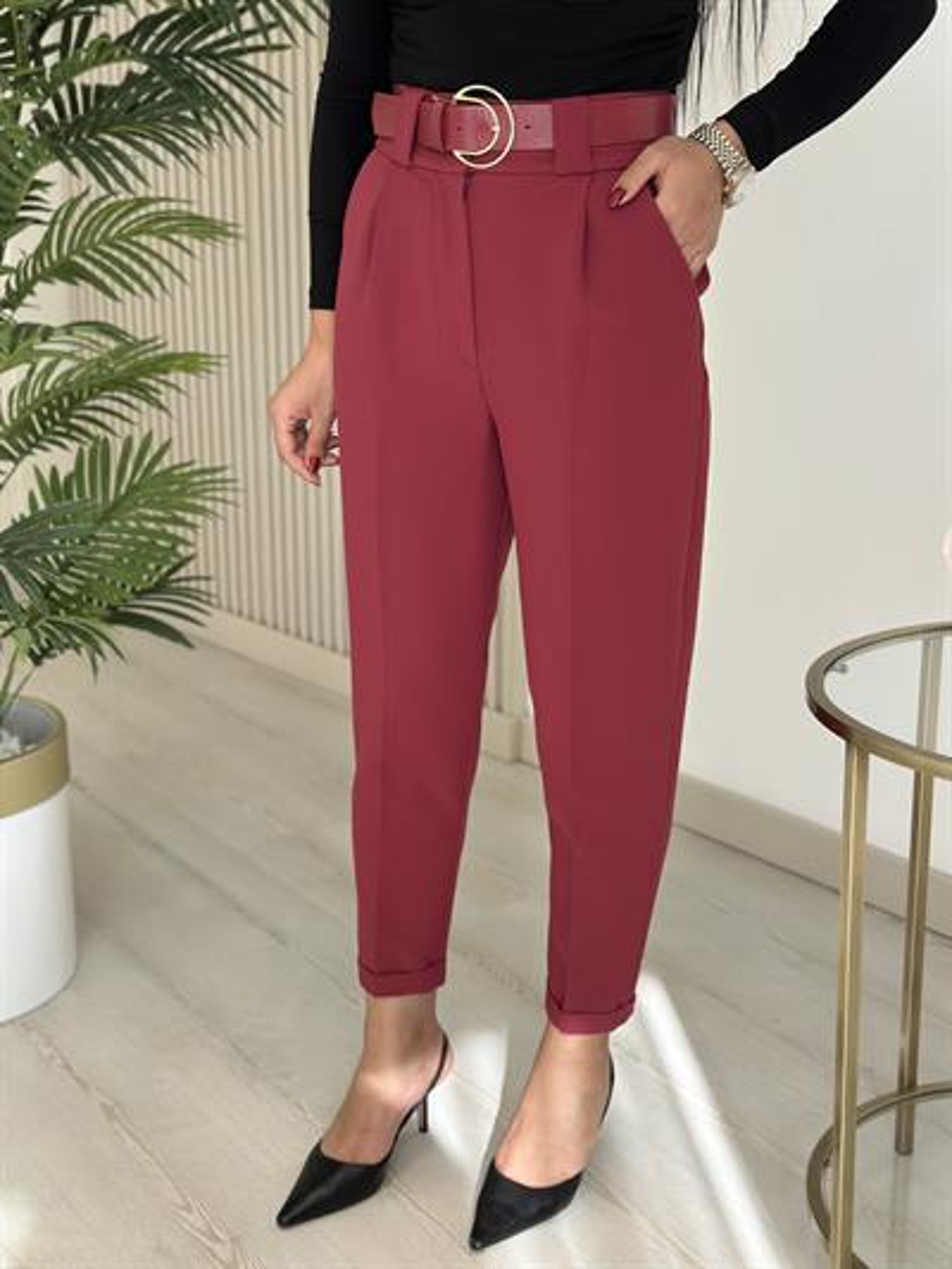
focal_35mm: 48
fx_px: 1759
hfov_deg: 30.3
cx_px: 476
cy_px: 634
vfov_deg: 39.6
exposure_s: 1/349
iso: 80
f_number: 1.78
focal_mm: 6.86
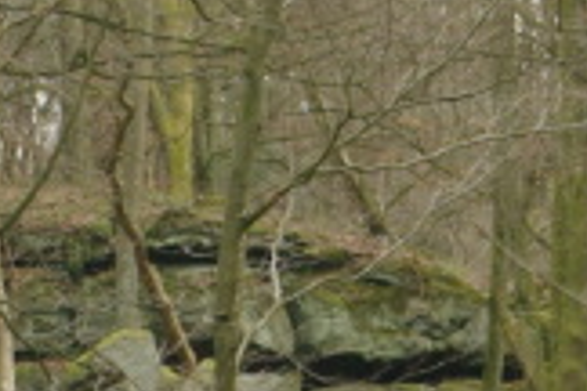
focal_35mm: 521
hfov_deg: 4.0
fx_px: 8497
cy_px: 889
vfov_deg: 2.6
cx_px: 69
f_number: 8
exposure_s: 1/60
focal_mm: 55
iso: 400
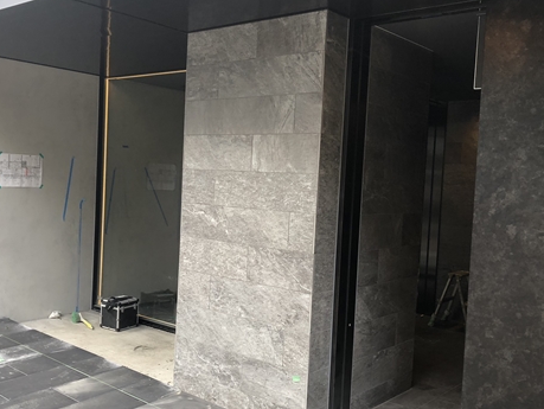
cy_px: 217
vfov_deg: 36.9
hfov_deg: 47.6
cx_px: 224
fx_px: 613
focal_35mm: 39
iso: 25
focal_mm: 3.99
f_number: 1.8
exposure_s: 1/33
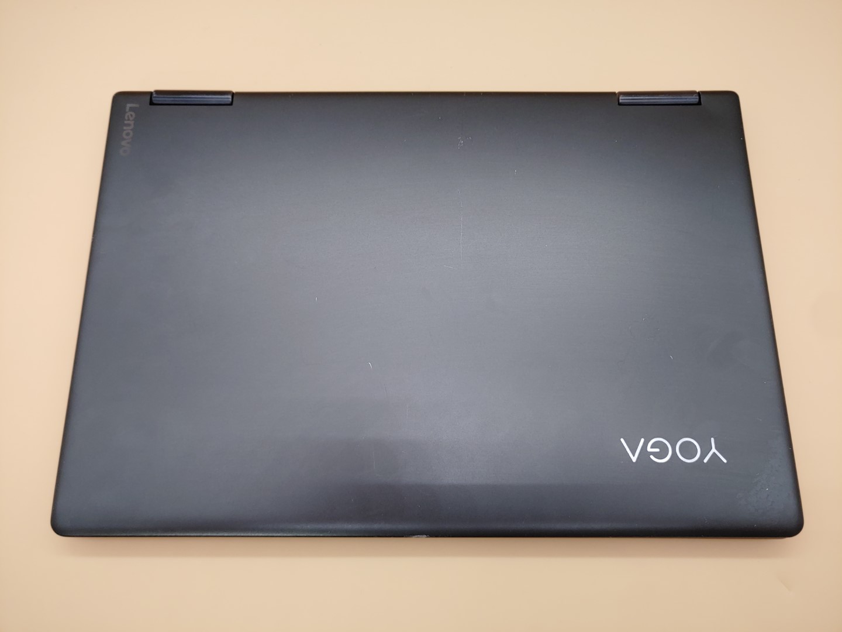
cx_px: 421
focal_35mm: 26
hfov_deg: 67.3
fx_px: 632
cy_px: 316
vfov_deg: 53.1
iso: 50
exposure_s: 1/97
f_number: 1.8
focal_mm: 4.36
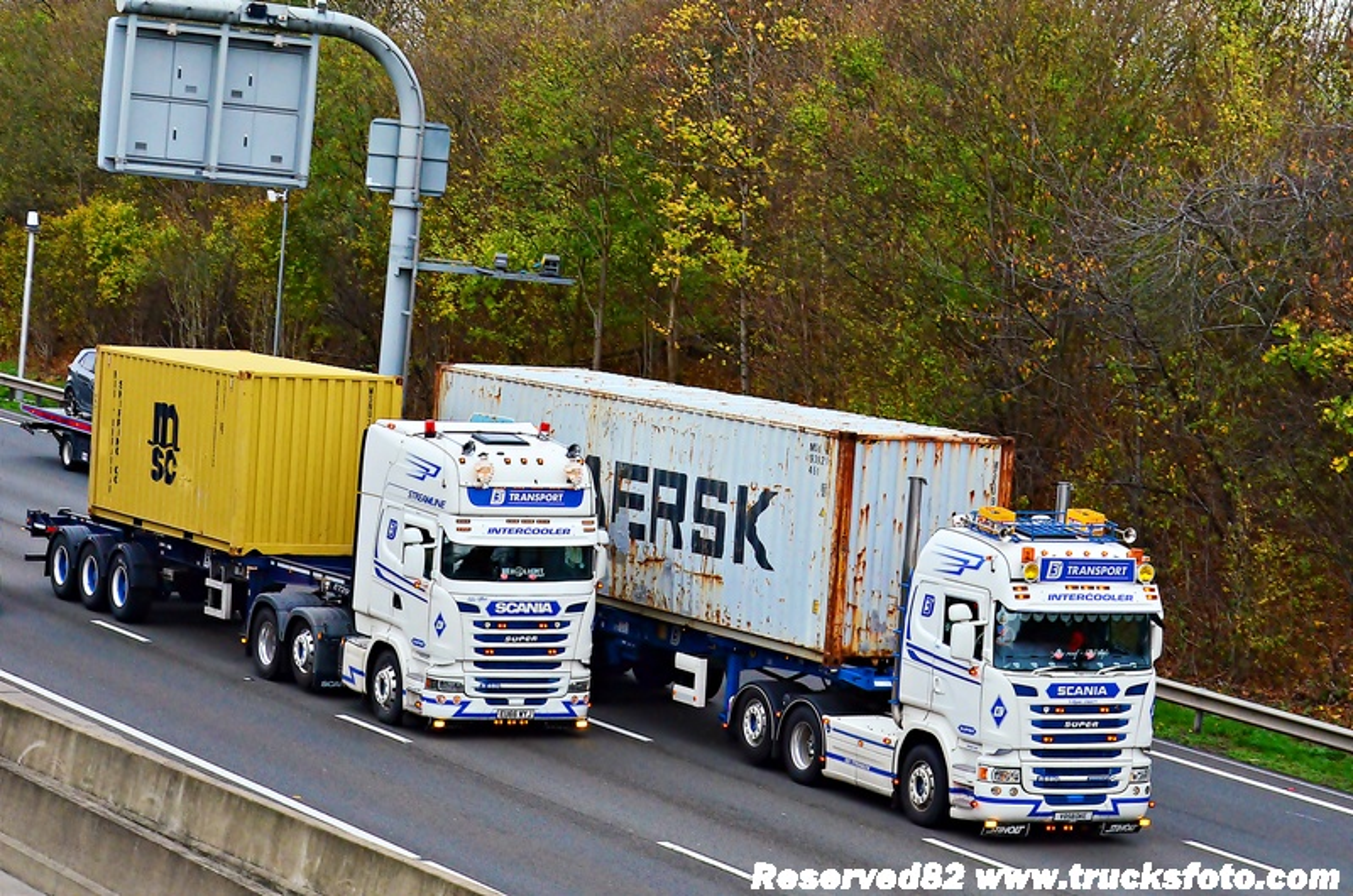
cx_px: 676
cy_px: 448
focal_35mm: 105
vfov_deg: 13.0
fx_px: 3938
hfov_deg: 19.5
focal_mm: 70
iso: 1600
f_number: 8
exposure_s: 1/500
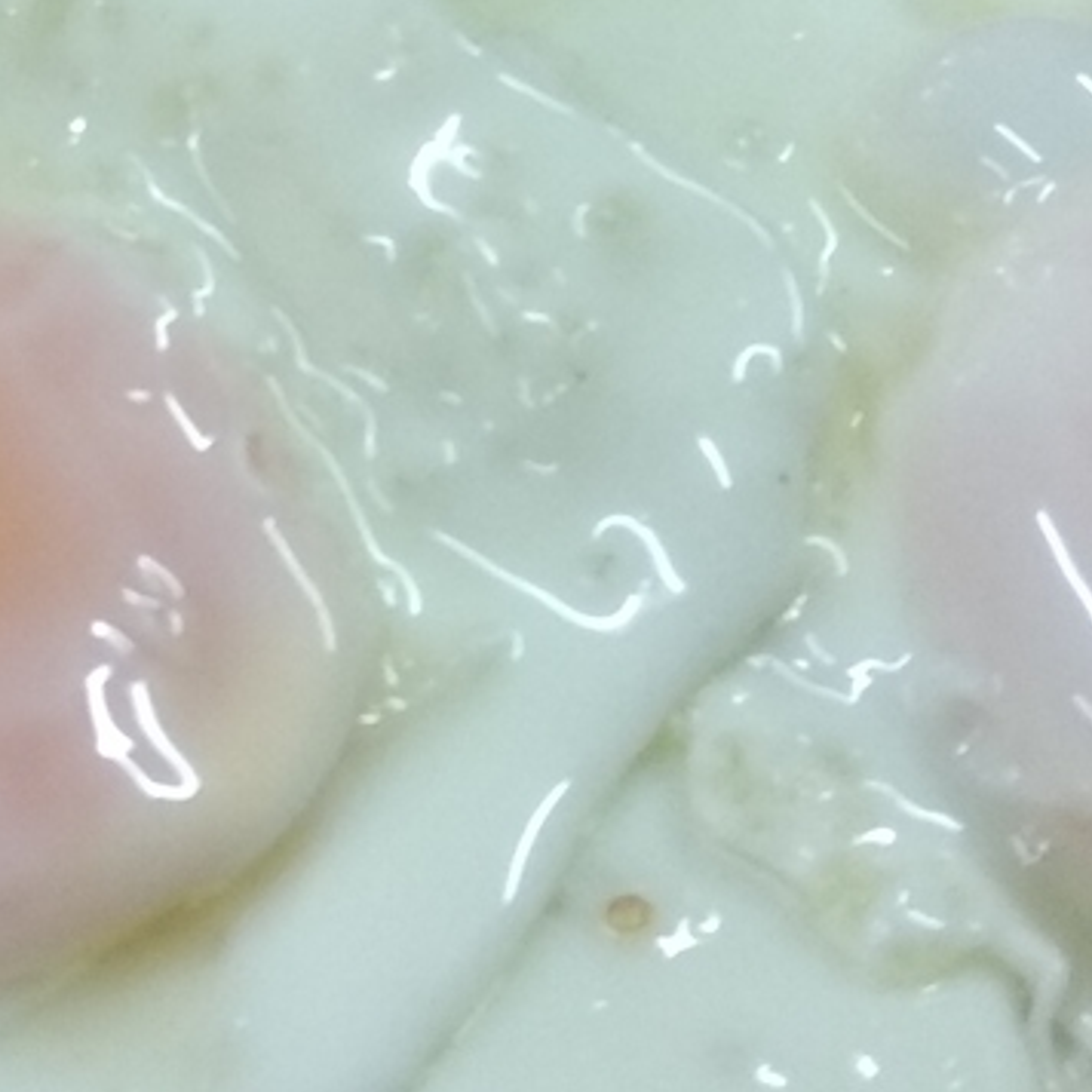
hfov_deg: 18.3
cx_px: 61
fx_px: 3319
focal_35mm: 93
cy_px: 74
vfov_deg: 18.3
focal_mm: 3.81
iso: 500
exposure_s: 1/33
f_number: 2.2
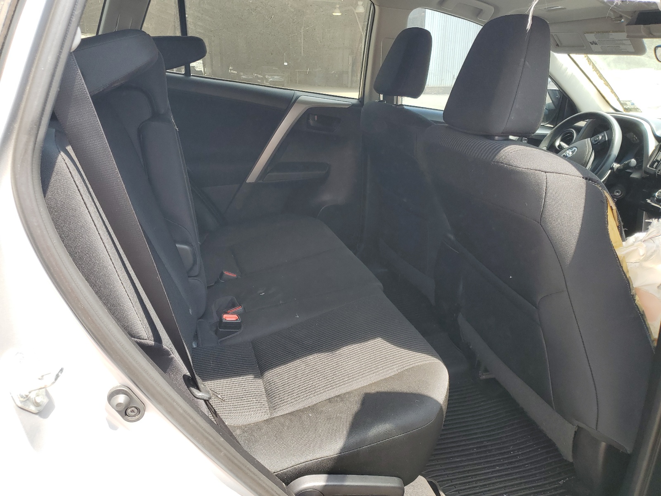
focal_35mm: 26
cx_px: 330
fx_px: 496
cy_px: 248
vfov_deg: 53.1
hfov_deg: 67.3
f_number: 1.5
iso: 50
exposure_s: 1/345
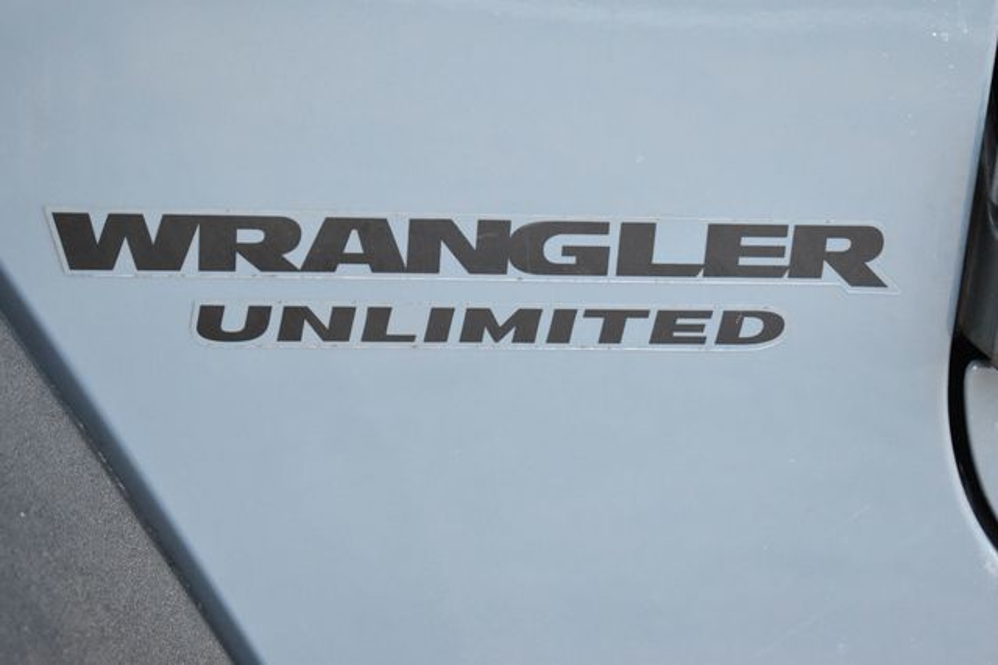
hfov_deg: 26.0
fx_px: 2161
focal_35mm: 78
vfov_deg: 17.5
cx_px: 499
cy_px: 332
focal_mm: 52
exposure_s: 1/13
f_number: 5.6
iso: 3200
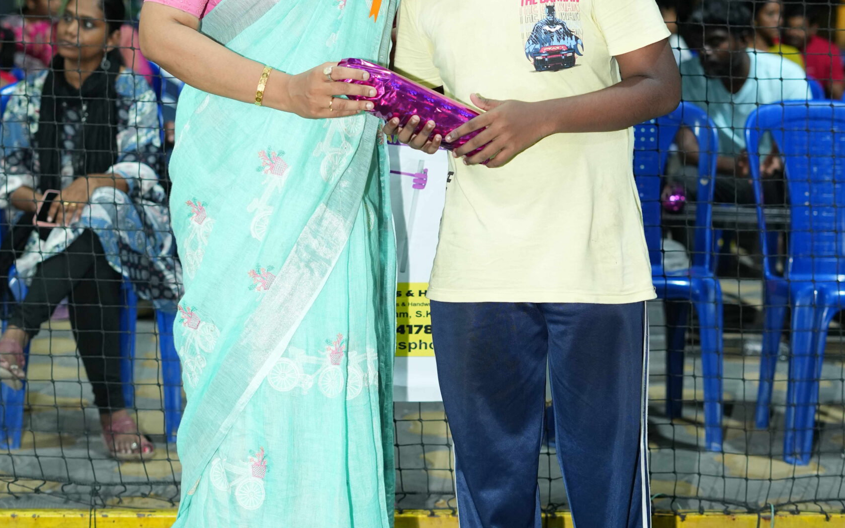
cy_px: 134
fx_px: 1773
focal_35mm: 77
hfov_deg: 26.8
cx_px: 421
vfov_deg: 16.9
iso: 2000
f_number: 2.8
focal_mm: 50
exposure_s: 1/160
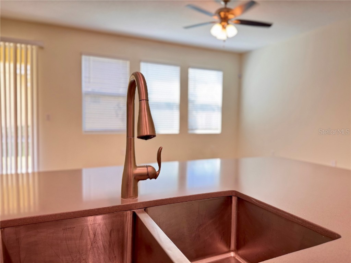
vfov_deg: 56.8
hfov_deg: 71.6
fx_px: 243
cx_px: 176
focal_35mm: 24
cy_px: 132
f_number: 1.78
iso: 160
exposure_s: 1/60
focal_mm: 6.76
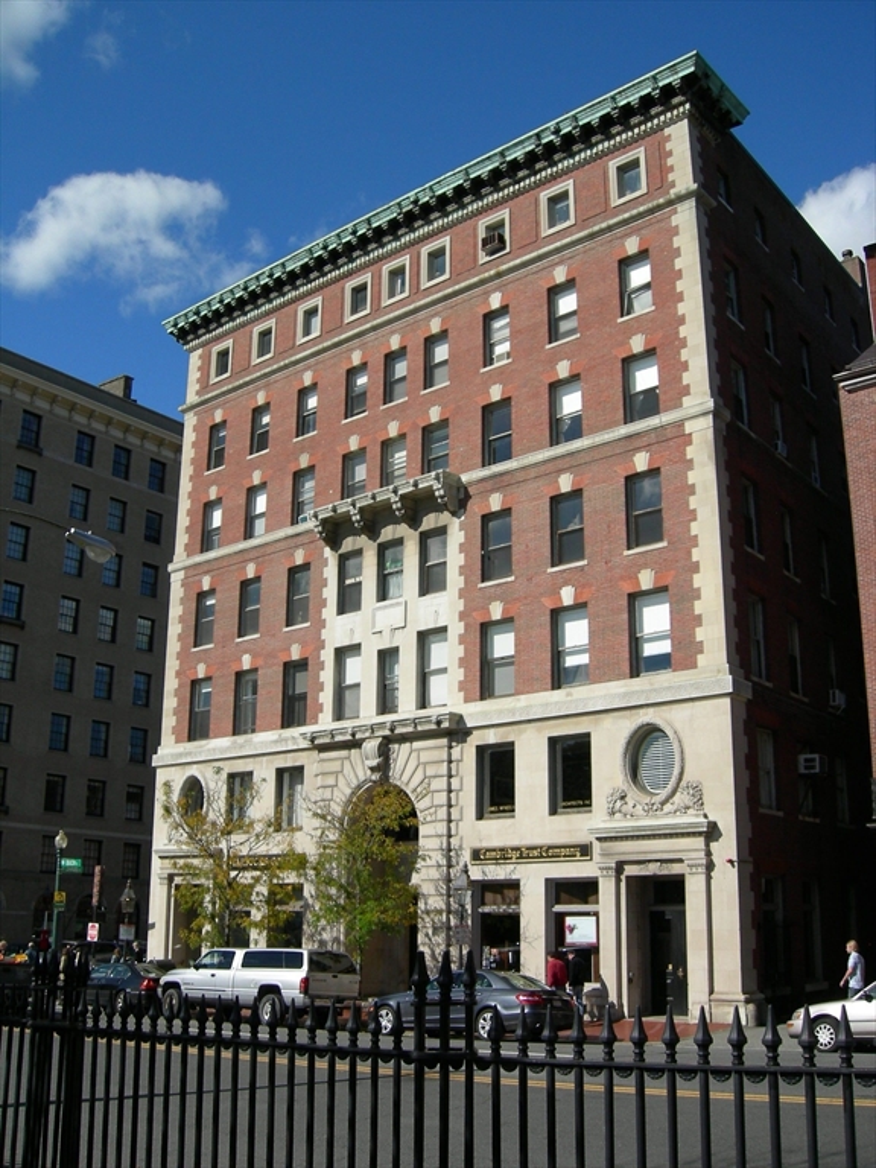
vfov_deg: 51.4
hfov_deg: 39.7
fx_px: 1215
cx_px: 438
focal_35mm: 36
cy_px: 584
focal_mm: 7.5
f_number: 3.4
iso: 64
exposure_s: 1/853
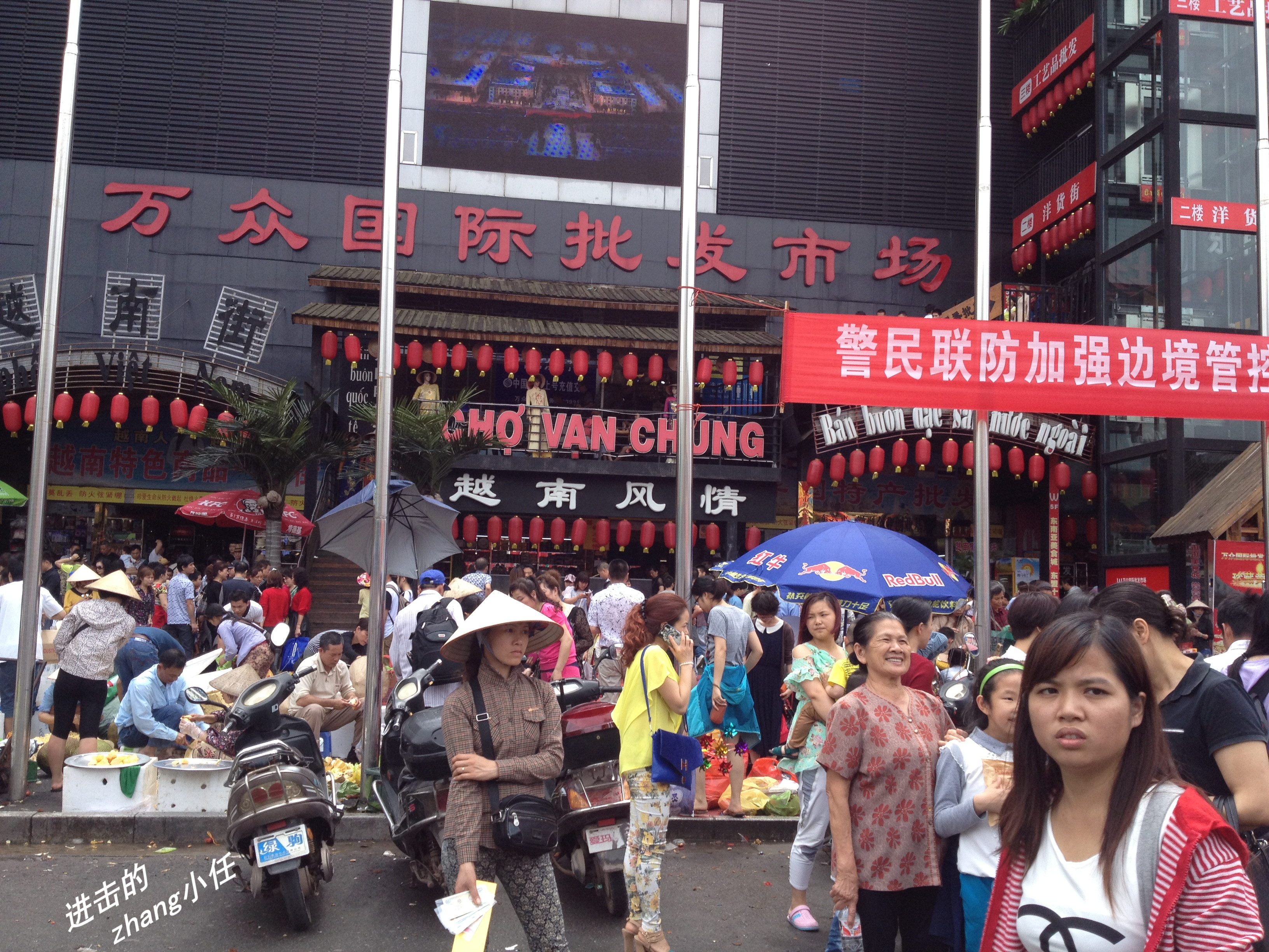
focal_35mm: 35
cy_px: 476
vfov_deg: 40.7
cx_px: 634
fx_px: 1283
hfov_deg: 52.6
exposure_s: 1/541
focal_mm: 4.28
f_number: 2.4
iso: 64
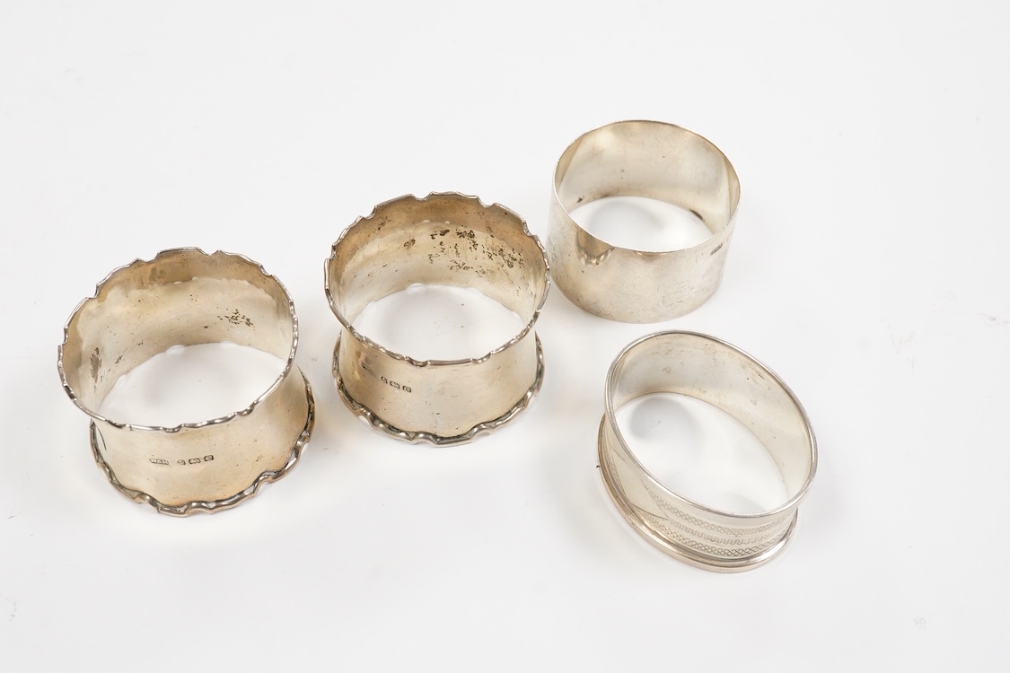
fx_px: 1262
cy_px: 336
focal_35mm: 45
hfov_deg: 43.6
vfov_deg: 29.9
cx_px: 505
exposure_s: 1/100
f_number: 14
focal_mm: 30
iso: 2500
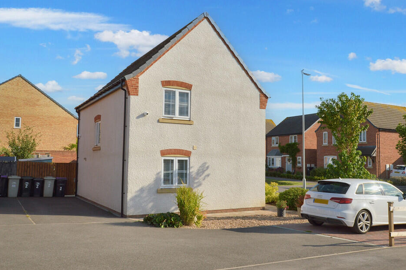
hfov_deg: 57.2
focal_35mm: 33
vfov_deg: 39.9
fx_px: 372
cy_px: 132
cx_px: 212
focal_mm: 20
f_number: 8
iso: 200
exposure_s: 1/800
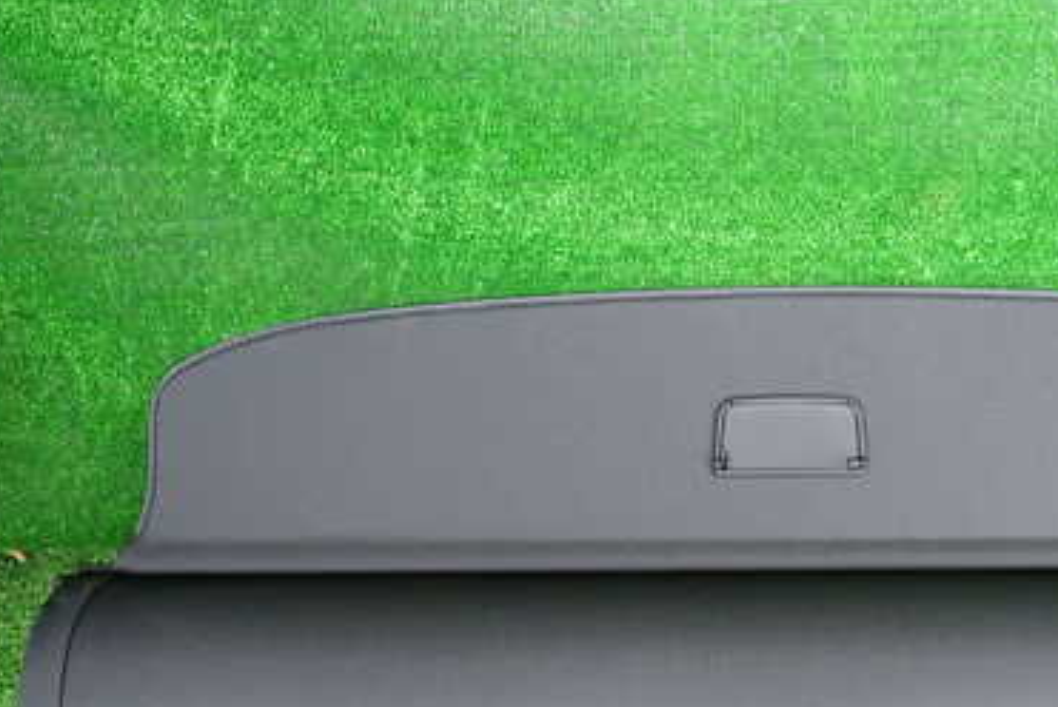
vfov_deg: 31.5
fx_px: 1235
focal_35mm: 42
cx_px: 767
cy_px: 516
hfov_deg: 45.1
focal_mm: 4.5
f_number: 2
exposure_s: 1/60
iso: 500
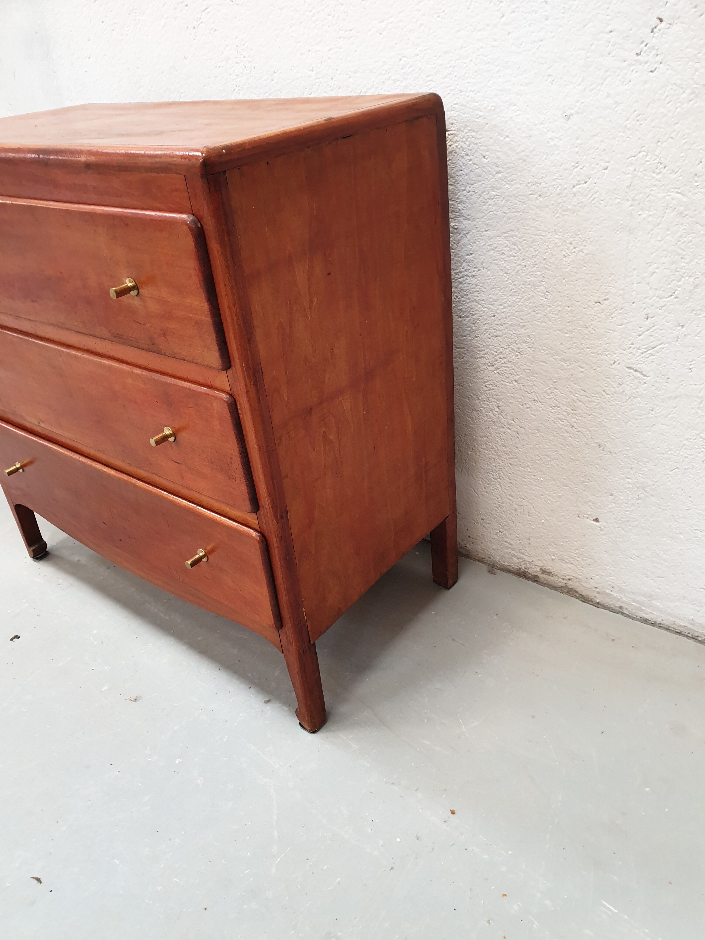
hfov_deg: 53.1
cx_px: 352
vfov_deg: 67.3
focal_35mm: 26
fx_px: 706
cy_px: 470
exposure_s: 1/34
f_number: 2.4
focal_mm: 4.3
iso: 250
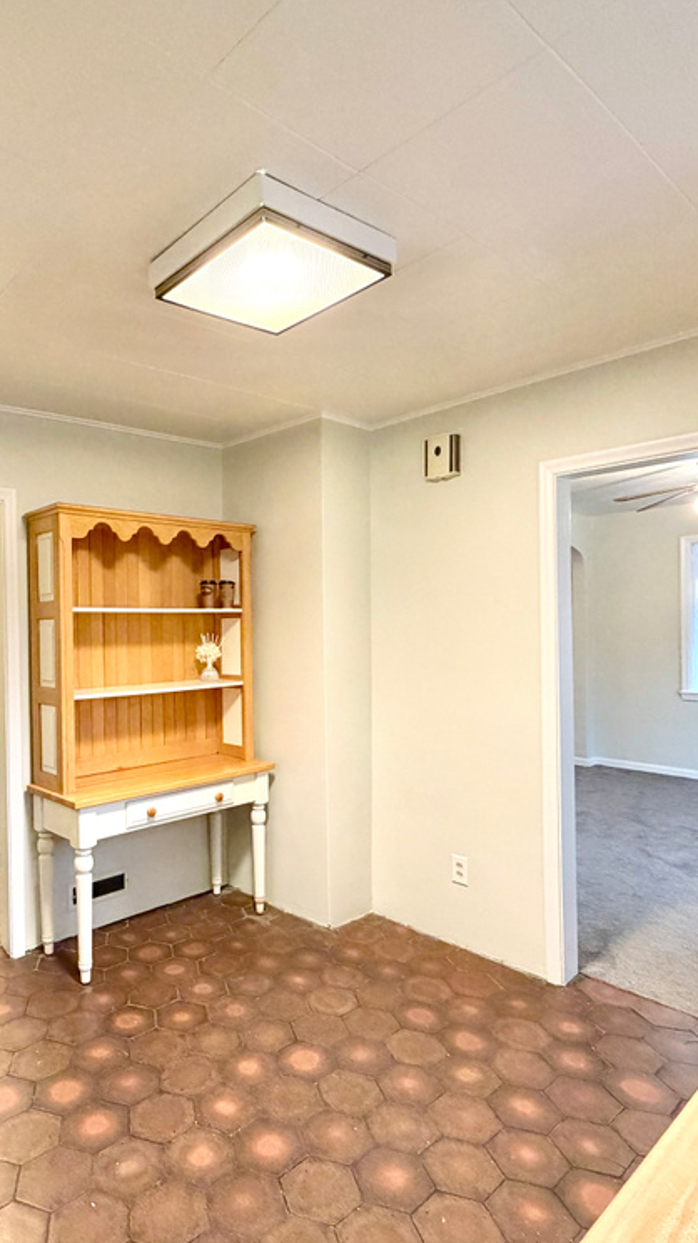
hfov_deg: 52.7
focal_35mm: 21
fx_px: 692
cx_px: 245
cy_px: 625
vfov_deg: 83.9
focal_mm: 2.22
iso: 320
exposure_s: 1/60
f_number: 2.2
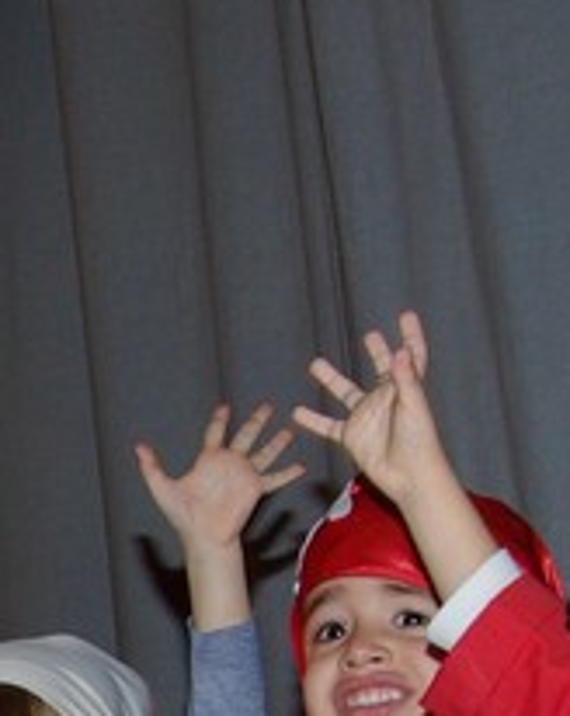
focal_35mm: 158
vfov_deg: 11.9
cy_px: 909
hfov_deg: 9.3
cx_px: -417
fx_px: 3342
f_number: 6.7
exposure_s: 1/30
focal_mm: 18
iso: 400
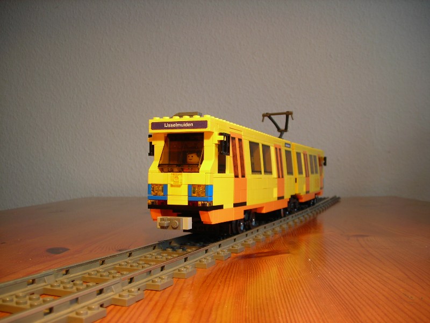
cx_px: 215
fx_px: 472
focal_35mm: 38
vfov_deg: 37.7
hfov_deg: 49.0
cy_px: 162
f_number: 3.2
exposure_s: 1/5.6
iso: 50
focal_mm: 6.3
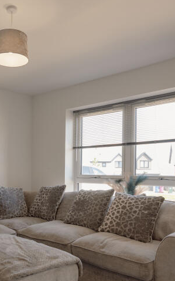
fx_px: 283
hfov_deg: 33.1
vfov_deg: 52.4
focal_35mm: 37
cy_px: 170
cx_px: 28
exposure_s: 1/15
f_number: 8
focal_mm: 17
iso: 100
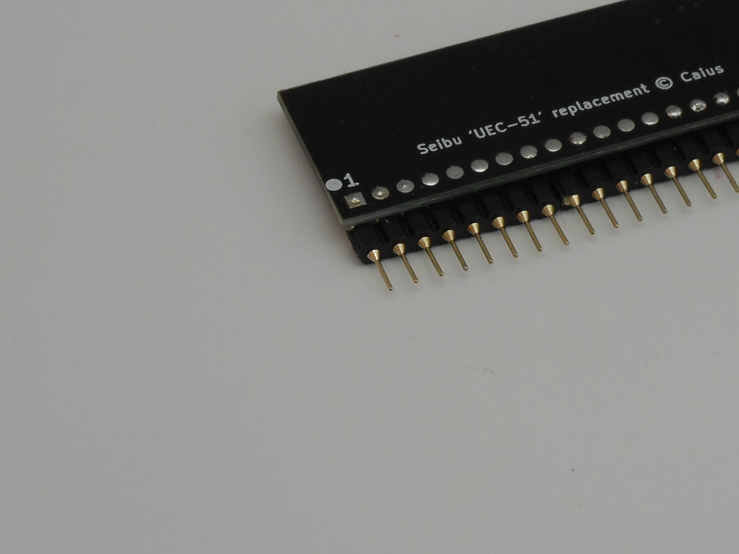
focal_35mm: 203
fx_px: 4334
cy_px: 209
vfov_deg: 7.3
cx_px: 563
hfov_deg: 9.7
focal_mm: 18.2
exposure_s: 1/60
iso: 100
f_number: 5.8
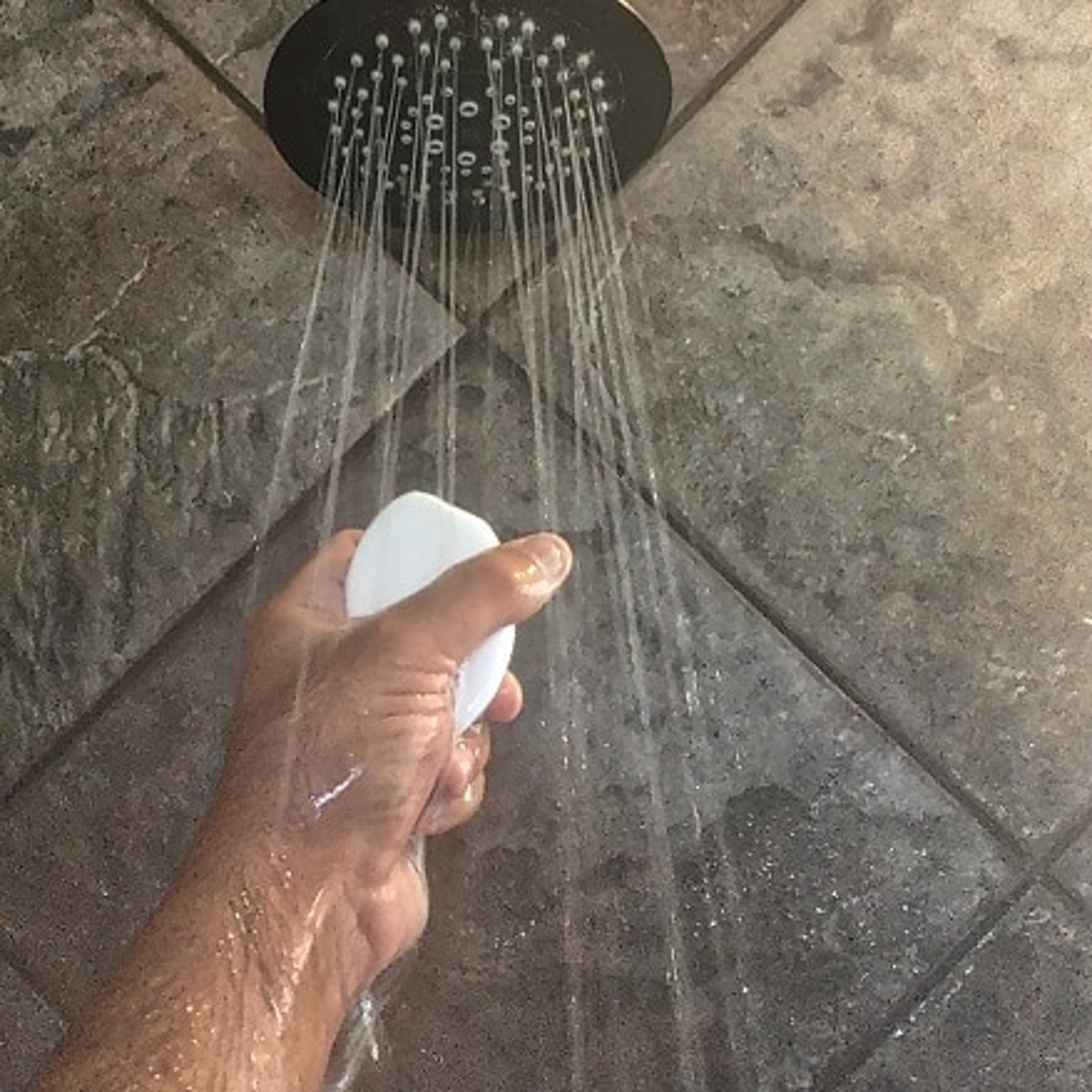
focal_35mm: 35
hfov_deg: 47.0
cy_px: 557
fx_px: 1249
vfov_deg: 47.2
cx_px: 445
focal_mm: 4.15
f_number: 2.2
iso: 250
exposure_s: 1/30
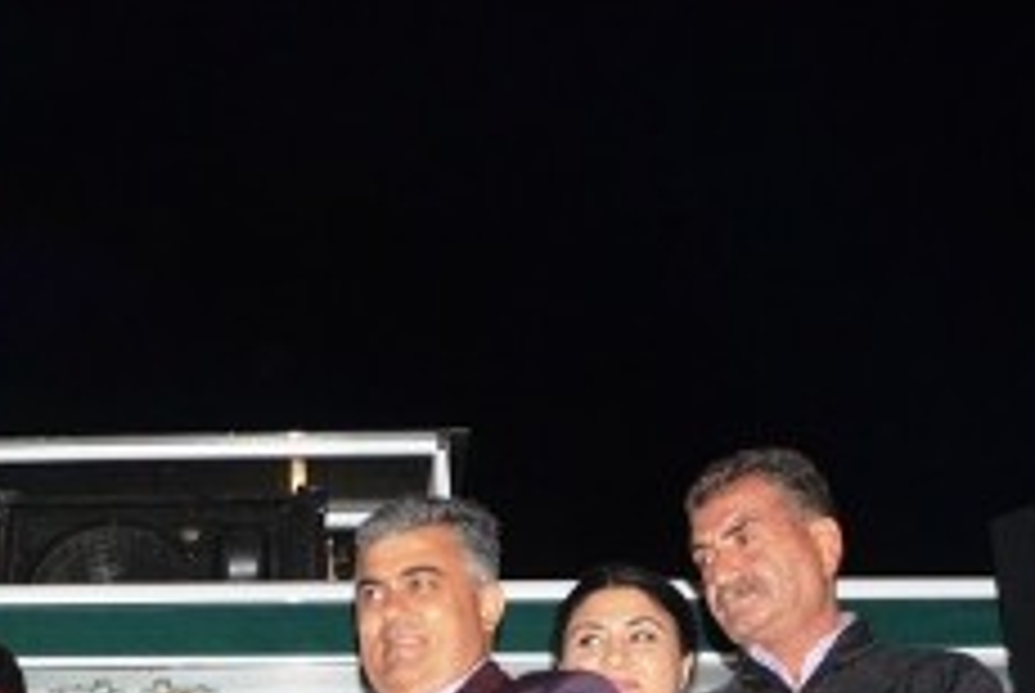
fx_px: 2159
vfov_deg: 17.2
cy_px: 882
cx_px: 153
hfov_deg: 26.3
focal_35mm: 75
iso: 800
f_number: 3.5
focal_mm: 18
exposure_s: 1/60
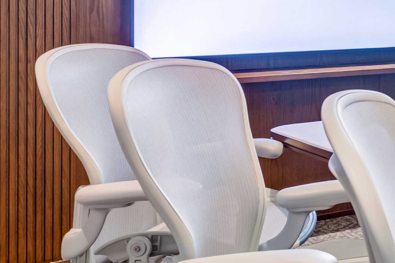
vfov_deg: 17.6
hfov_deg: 21.0
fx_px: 823
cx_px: 656
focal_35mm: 75
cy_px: -16
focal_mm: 14
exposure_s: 1/1.67
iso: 100
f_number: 10
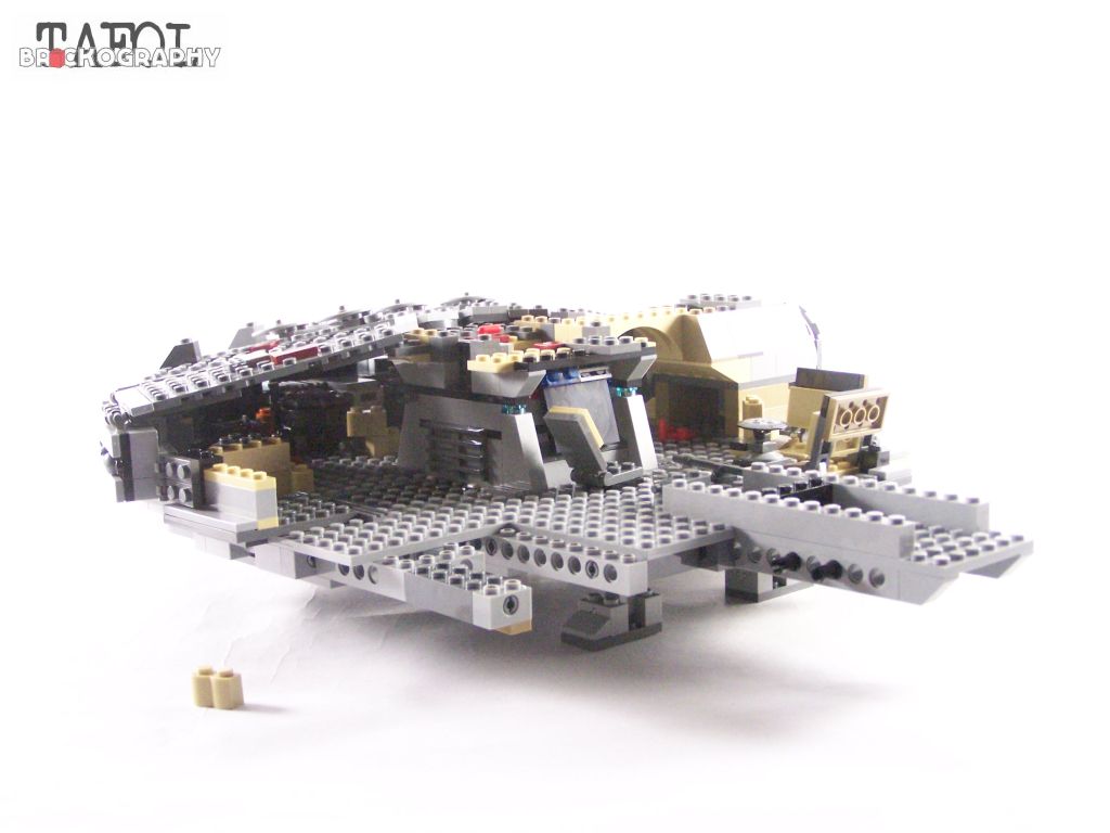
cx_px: 555
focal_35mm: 56
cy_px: 416
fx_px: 1796
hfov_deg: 34.3
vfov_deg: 26.1
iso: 400
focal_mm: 9.3
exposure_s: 1/45
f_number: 3.1
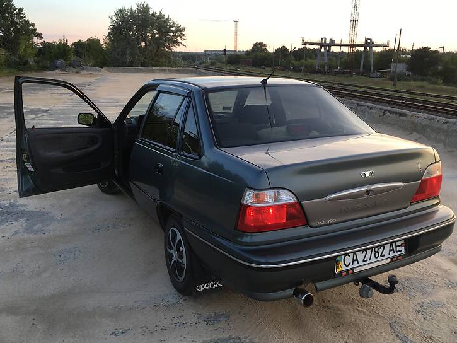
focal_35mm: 32
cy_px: 176
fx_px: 423
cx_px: 245
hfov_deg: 56.8
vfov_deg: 44.2
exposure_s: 1/100
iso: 32
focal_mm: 4.2
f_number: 2.2
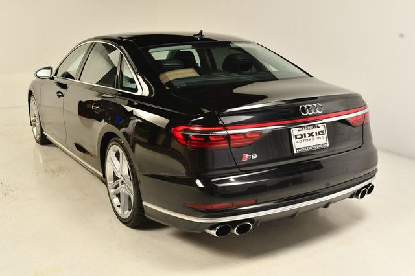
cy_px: 138
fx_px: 449
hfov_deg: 49.6
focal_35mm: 39
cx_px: 208
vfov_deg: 34.2
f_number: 10
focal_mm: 26
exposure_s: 1/160
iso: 100
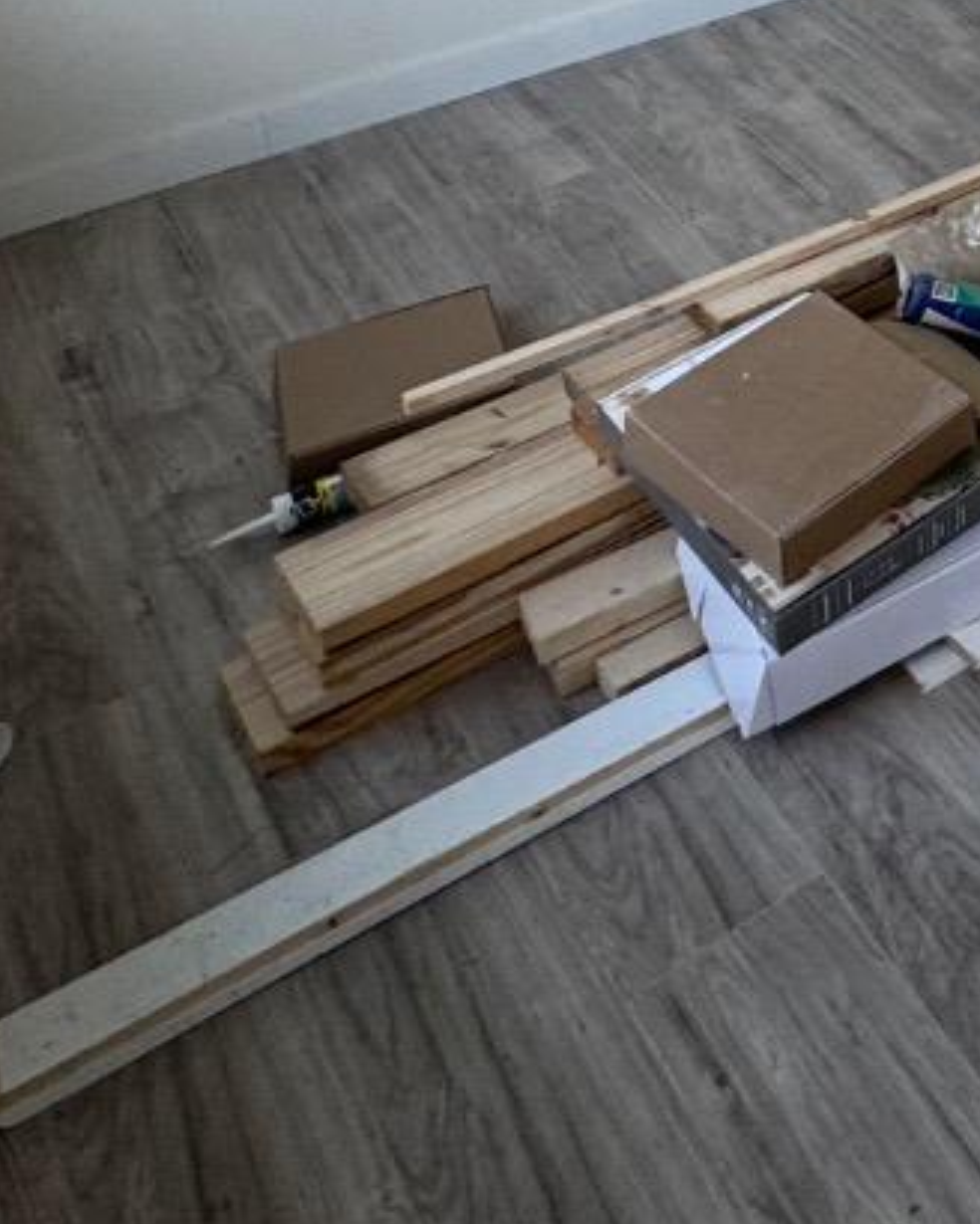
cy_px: -408
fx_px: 1813
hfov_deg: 21.2
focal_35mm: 50
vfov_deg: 29.3
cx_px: 1727
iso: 80
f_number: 2.2
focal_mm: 2.22
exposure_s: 1/99
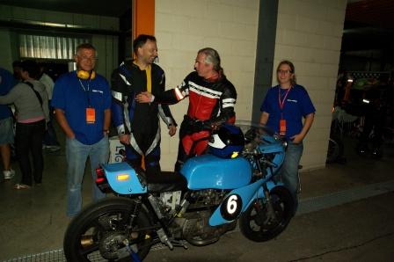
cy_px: 131
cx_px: 197
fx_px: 279
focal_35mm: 26
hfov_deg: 70.5
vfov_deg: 50.3
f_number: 8
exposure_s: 1/30
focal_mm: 17
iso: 400
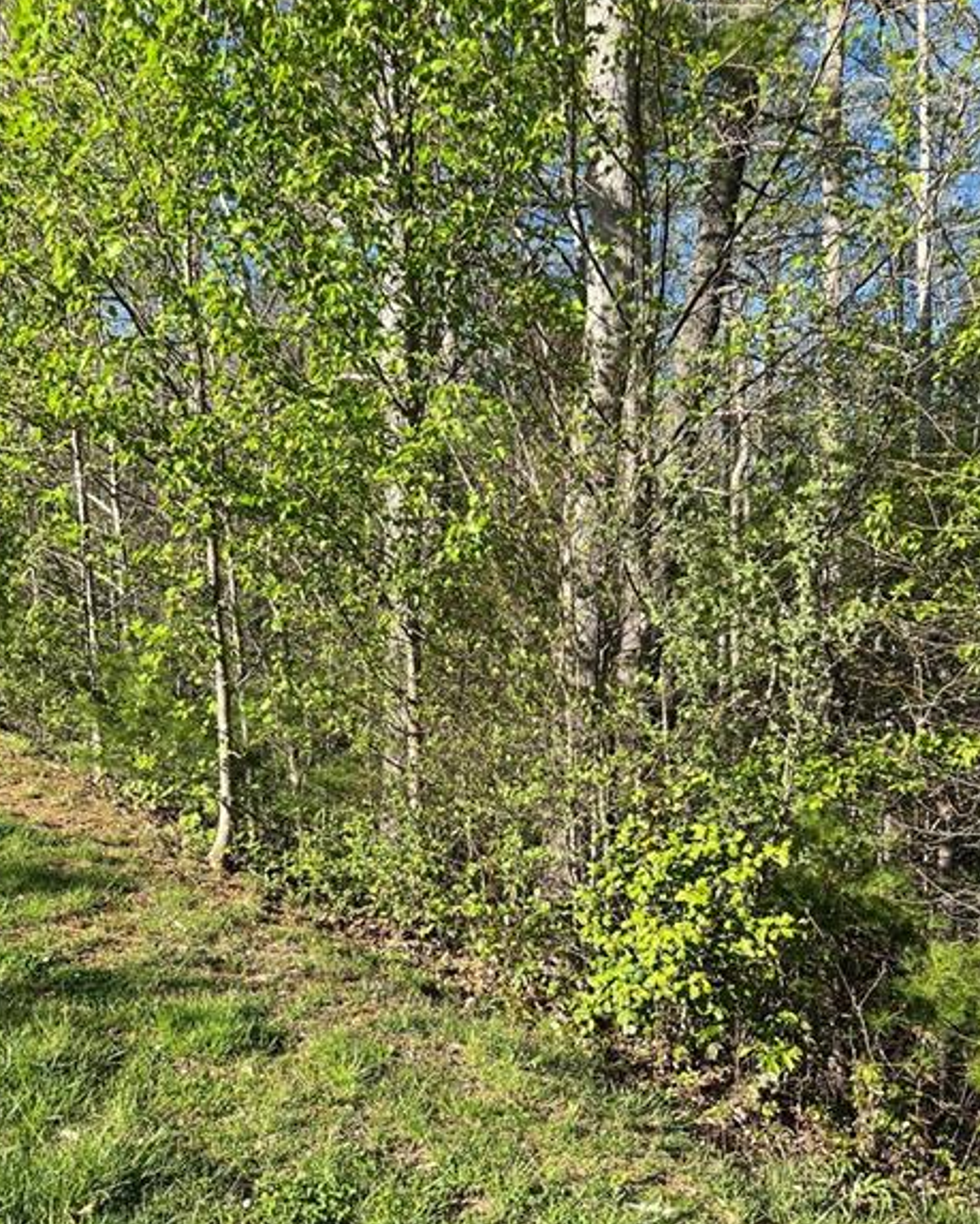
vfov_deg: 52.3
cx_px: 378
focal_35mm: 34
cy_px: 756
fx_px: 1232
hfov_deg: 43.1
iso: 50
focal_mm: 5.7
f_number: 1.5
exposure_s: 1/1724
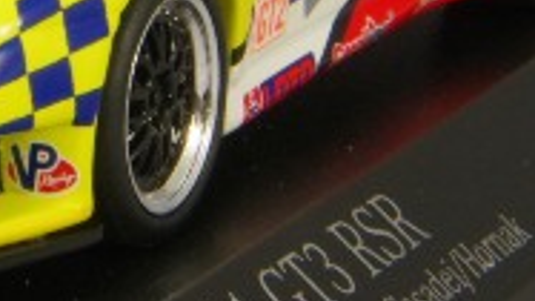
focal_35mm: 401
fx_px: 5686
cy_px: -130
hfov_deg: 5.4
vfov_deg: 3.0
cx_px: -57
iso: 800
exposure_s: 1/3.33
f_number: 32
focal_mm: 75
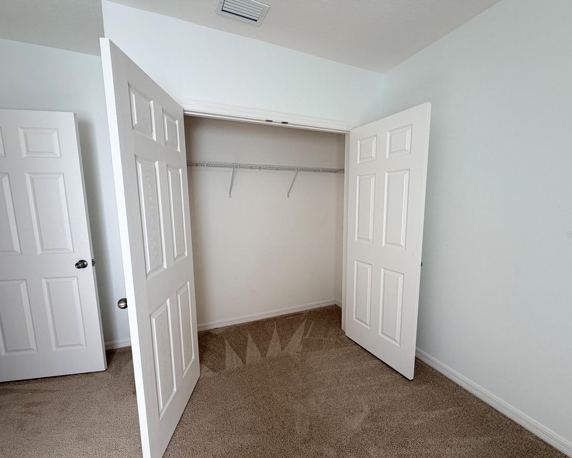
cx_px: 291
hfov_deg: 96.8
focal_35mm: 15
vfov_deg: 84.0
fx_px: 254
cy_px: 234
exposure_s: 1/121
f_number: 2.2
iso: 100
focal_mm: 2.22
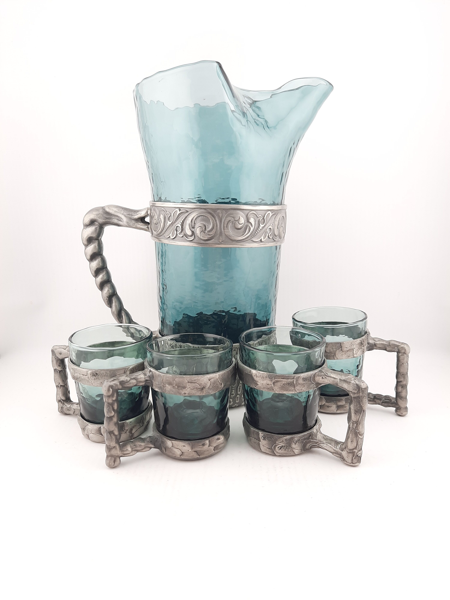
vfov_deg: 69.4
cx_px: 225
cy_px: 300
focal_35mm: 25
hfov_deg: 54.9
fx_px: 433
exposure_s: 1/183
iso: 32
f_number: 2
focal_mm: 4.6
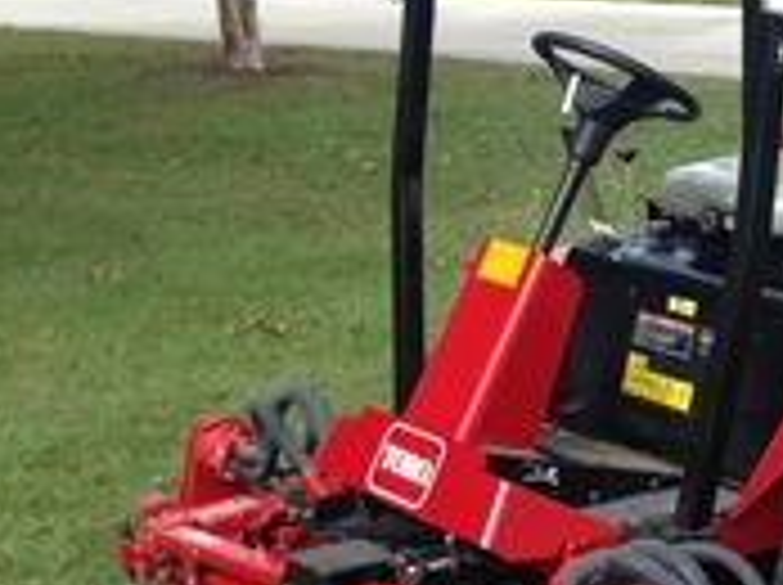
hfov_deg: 19.5
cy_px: 313
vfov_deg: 15.5
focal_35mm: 95
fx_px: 2146
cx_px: 927
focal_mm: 4.12
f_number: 2.4
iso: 50
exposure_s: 1/577
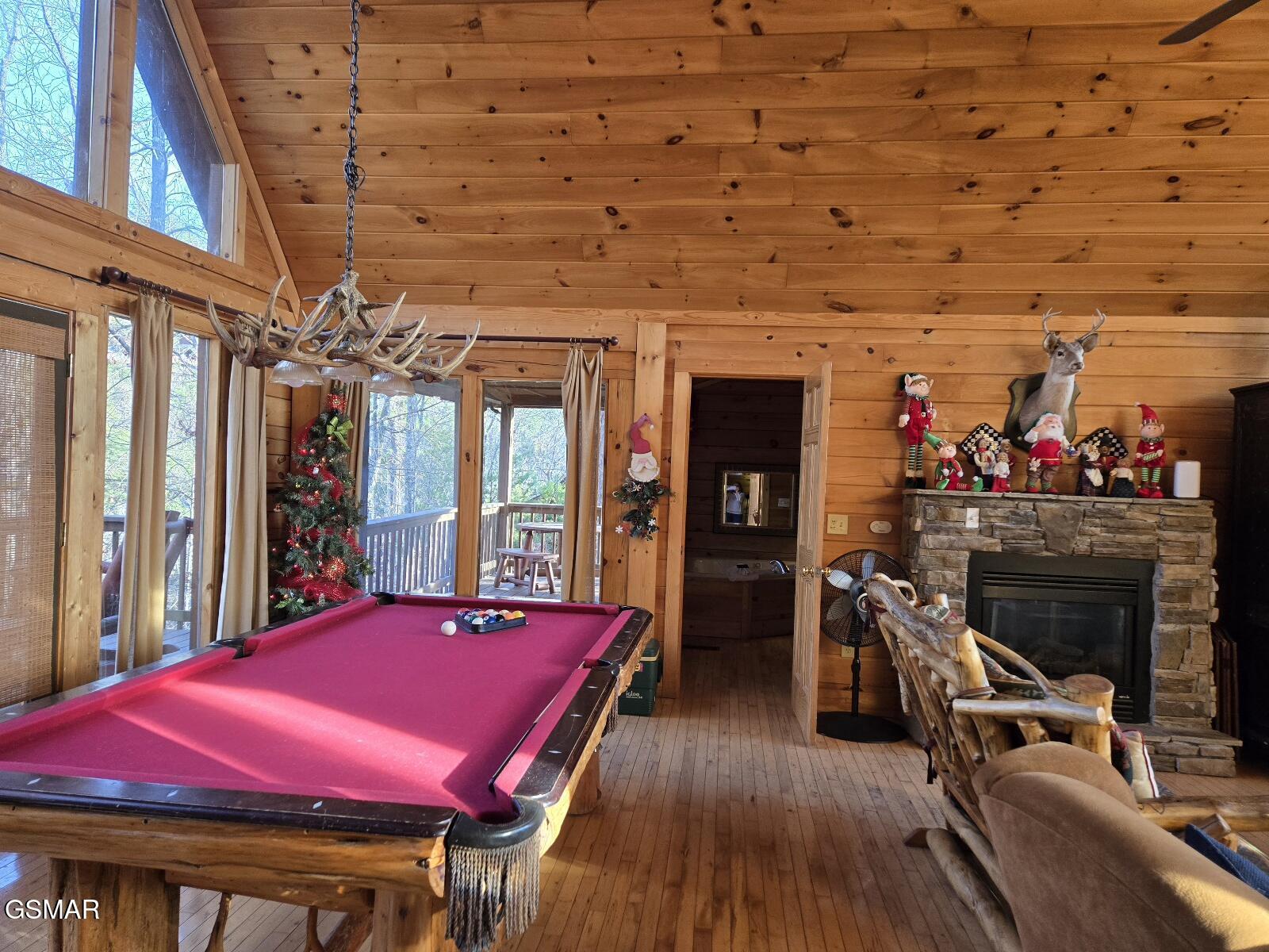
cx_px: 634
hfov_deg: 73.9
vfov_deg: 58.9
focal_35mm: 23
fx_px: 843
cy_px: 476
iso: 160
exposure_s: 1/182
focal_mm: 5.4
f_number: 1.8
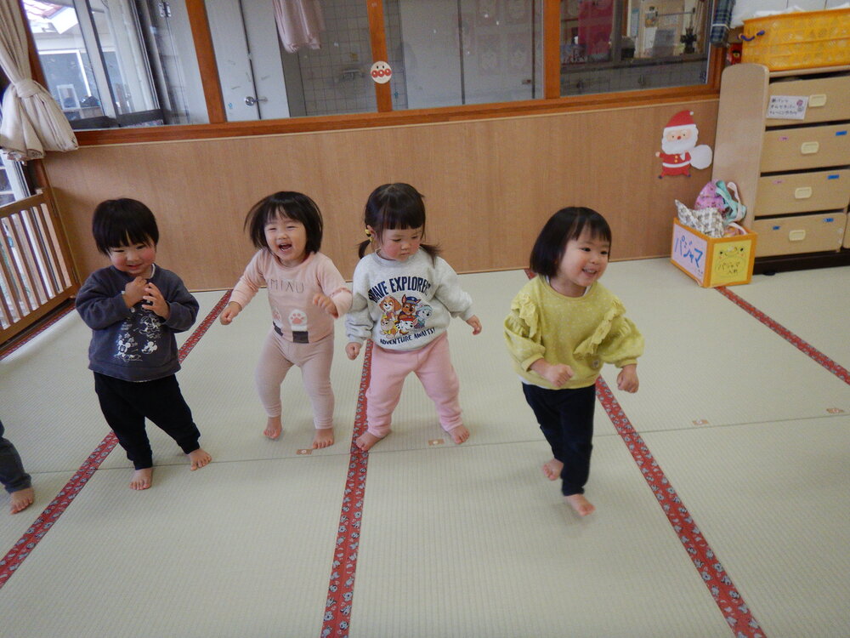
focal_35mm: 24
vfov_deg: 56.8
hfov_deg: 71.6
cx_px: 425
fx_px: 589
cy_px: 319
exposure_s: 1/60
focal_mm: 4.3
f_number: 2.8
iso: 125
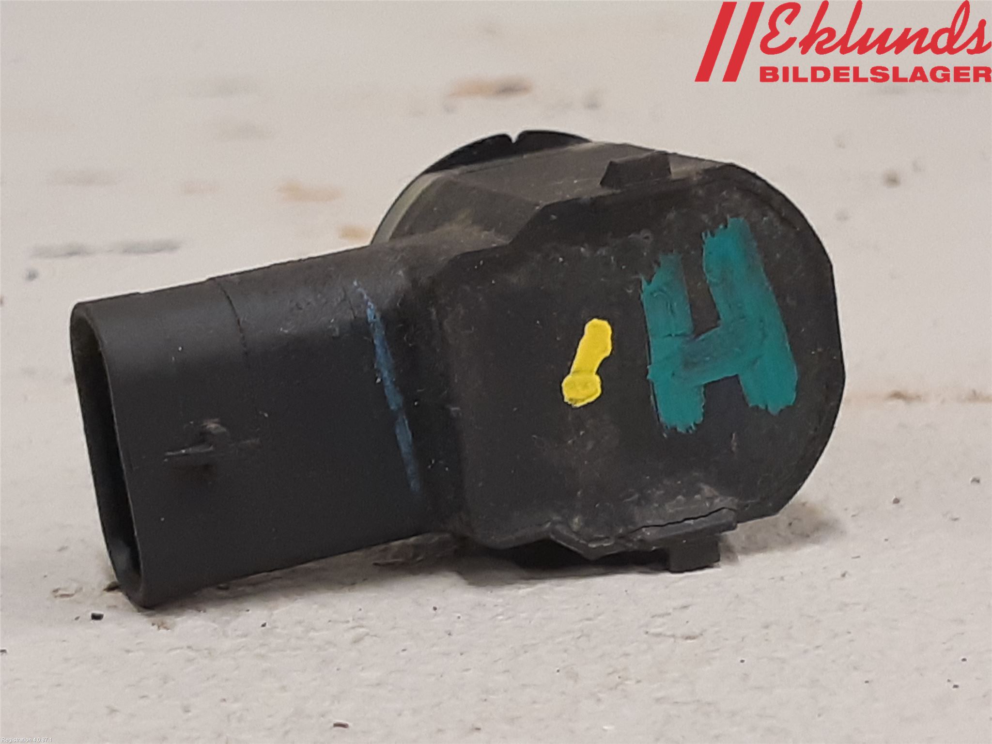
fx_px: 745
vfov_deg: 53.1
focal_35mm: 26
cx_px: 496
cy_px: 372
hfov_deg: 67.3
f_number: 1.7
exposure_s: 1/50
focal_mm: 3.93
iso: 160
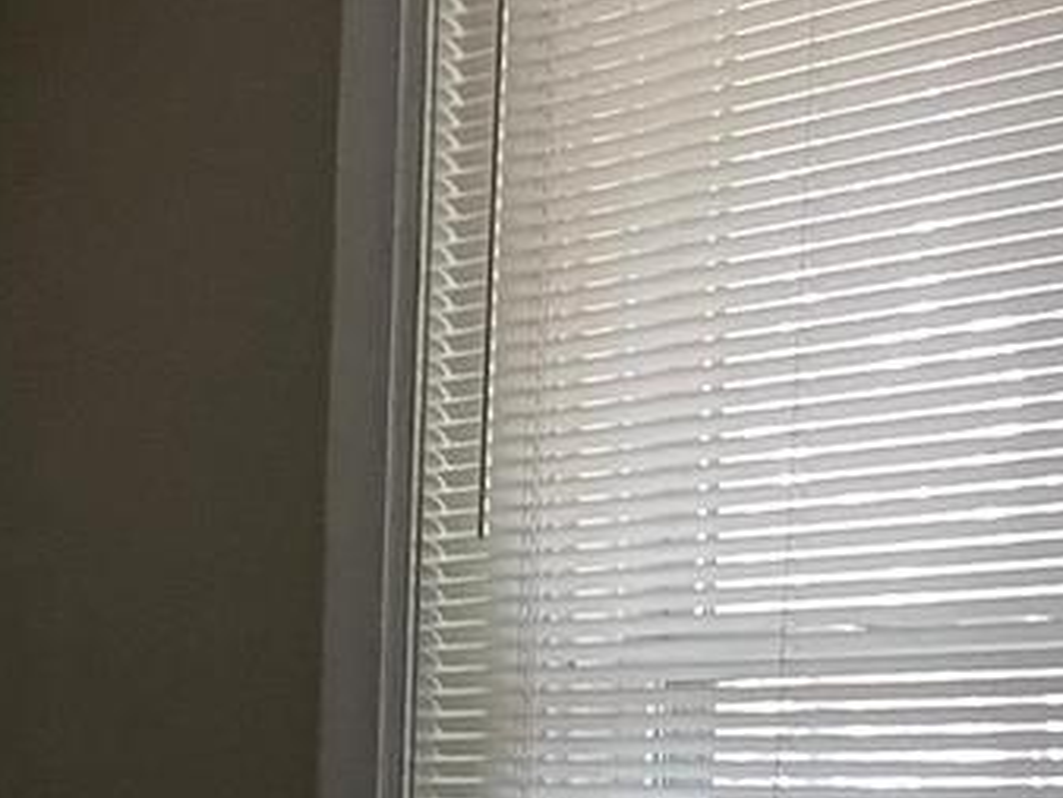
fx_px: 3410
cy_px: 1120
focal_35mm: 111
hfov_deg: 14.4
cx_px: -1123
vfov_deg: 12.8
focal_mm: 4.2
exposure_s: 1/26
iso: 1000
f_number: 1.6
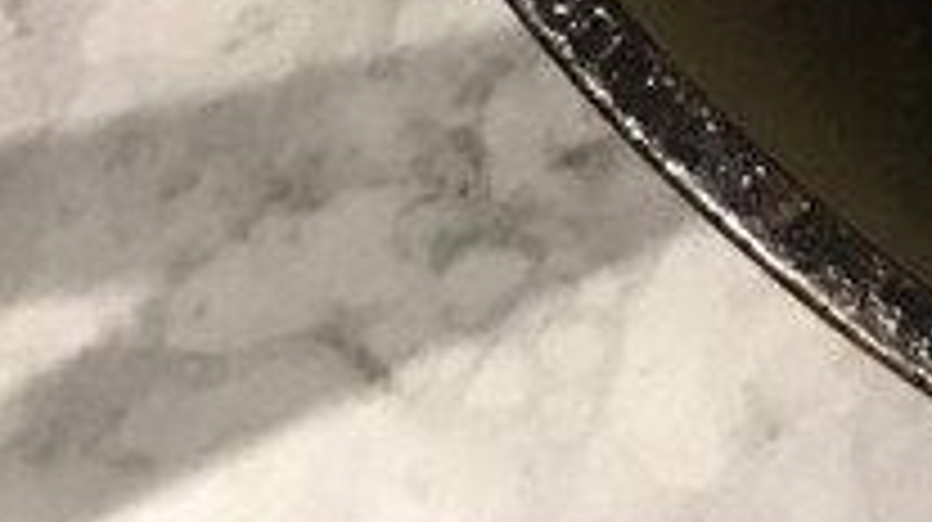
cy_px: -932
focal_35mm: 163
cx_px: 2393
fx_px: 4025
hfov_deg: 10.8
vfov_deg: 6.8
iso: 100
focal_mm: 4.15
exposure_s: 1/15
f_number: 2.2
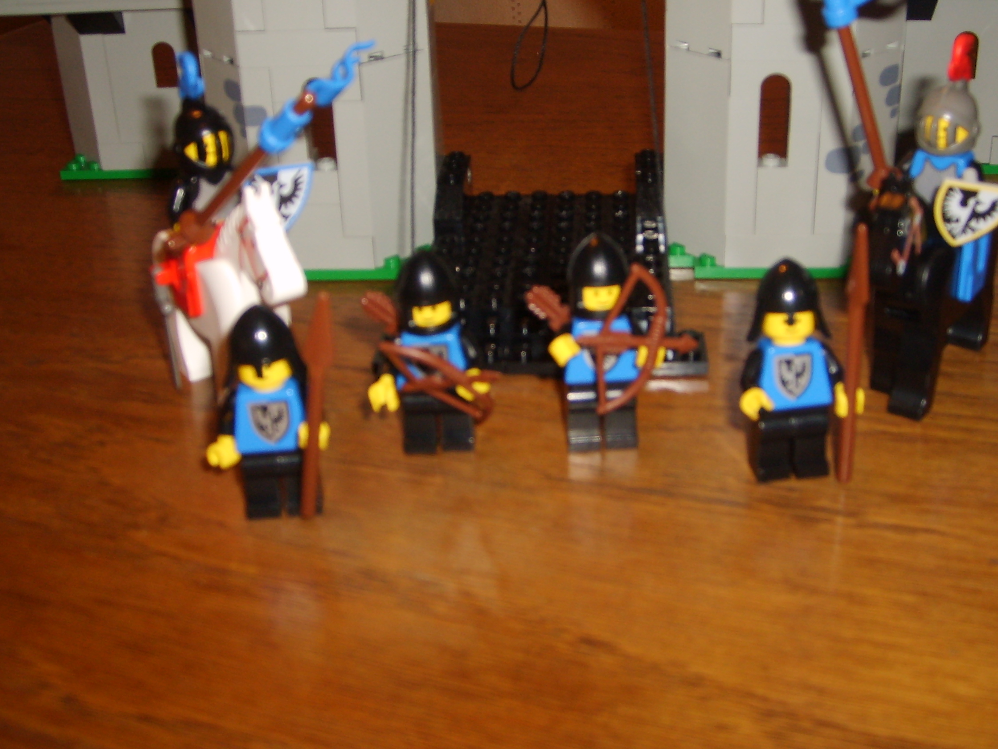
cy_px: 316
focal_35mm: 44
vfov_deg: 32.8
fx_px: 1269
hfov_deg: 42.9
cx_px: 555
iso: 100
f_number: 2.8
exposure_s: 1/45
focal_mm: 5.8
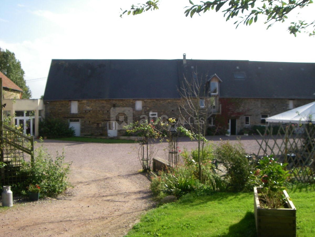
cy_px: 118
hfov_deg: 49.0
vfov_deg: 37.7
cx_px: 158
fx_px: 346
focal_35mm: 38
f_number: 4.3
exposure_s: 1/320
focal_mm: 6.2
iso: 64
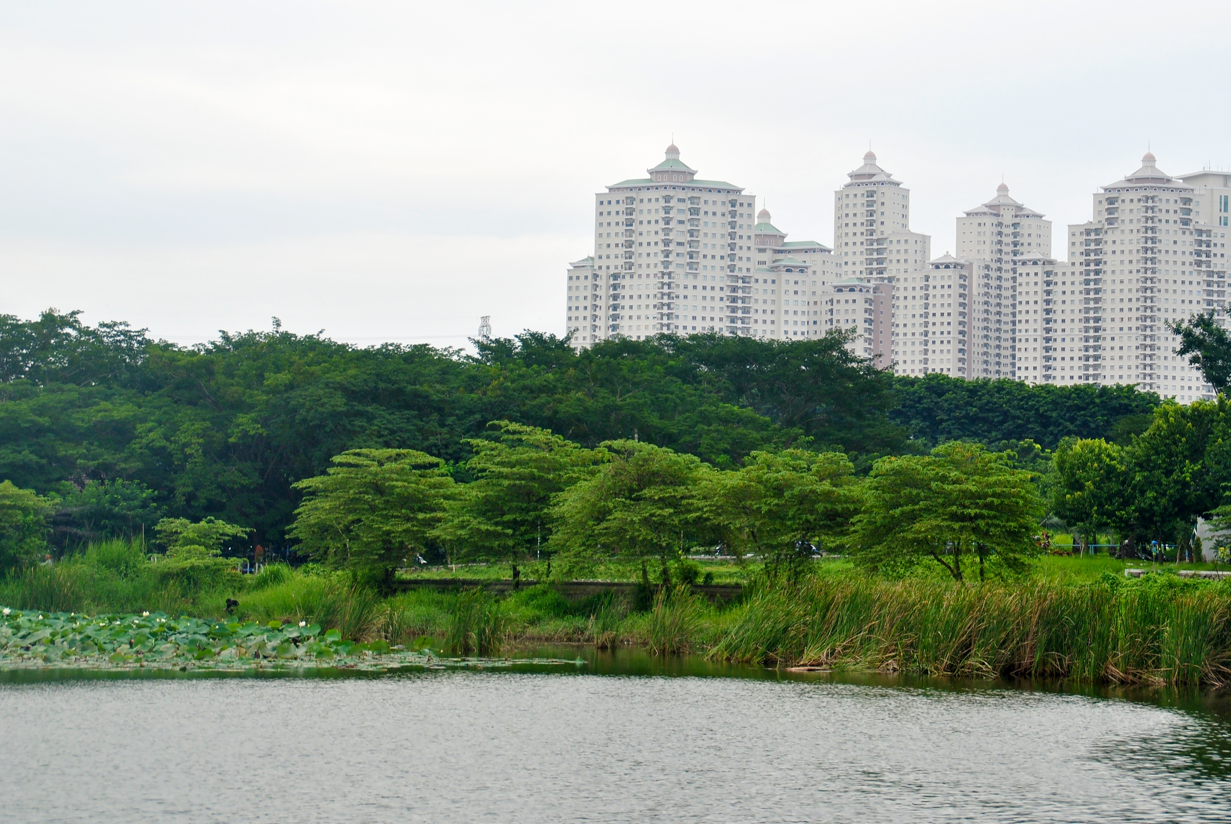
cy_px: 345
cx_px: 721
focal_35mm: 89
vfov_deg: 15.4
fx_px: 3047
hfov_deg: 22.8
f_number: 9
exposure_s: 1/100
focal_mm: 50
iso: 200
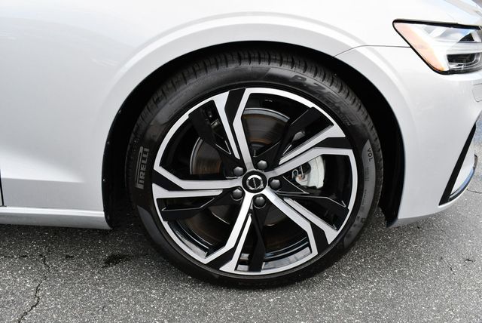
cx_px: 241
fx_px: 482
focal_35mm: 36
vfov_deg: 36.9
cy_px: 162
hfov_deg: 53.1
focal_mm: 18
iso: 220
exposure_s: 1/250
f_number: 5.6
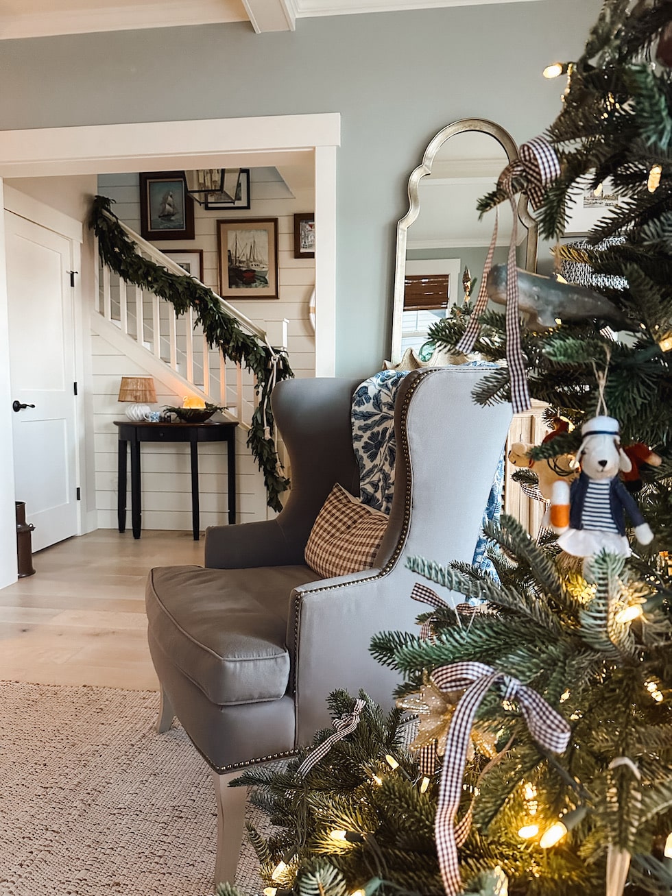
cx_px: 336
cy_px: 448
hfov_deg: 56.8
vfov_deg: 71.6
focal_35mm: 24
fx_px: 621
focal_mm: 6.86
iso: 800
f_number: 1.8
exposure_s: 1/40
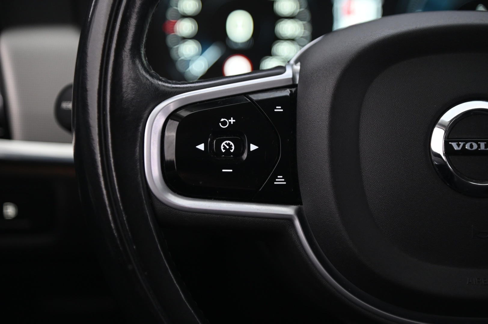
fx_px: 1625
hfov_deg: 17.1
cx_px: 244
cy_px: 162
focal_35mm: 120
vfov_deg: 11.4
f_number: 4
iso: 2000
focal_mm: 120
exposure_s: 1/15
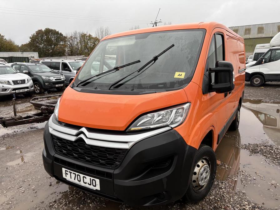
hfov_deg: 67.3
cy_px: 105
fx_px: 210
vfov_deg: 53.1
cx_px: 140
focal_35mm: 26
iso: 50
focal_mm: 5.96
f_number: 1.6
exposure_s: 1/122
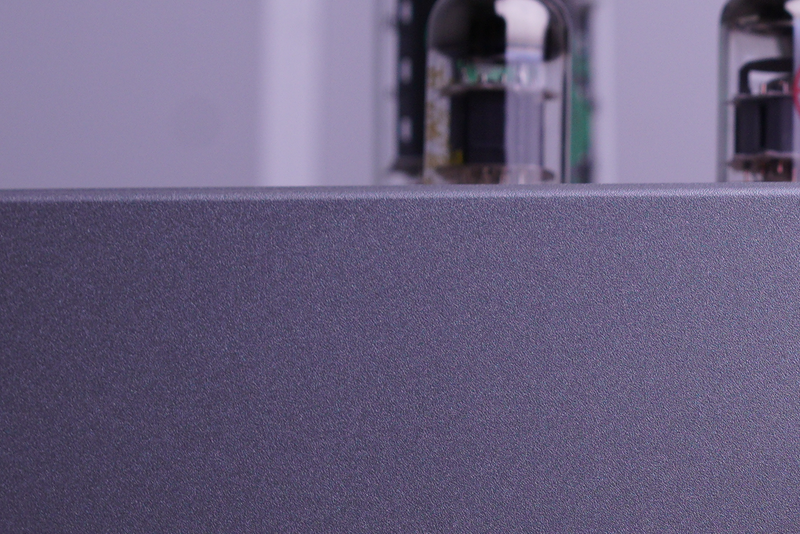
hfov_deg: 8.5
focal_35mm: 240
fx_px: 5333
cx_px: 1044
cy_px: 822
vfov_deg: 5.7
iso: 400
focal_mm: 55
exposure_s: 1/200
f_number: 5.6
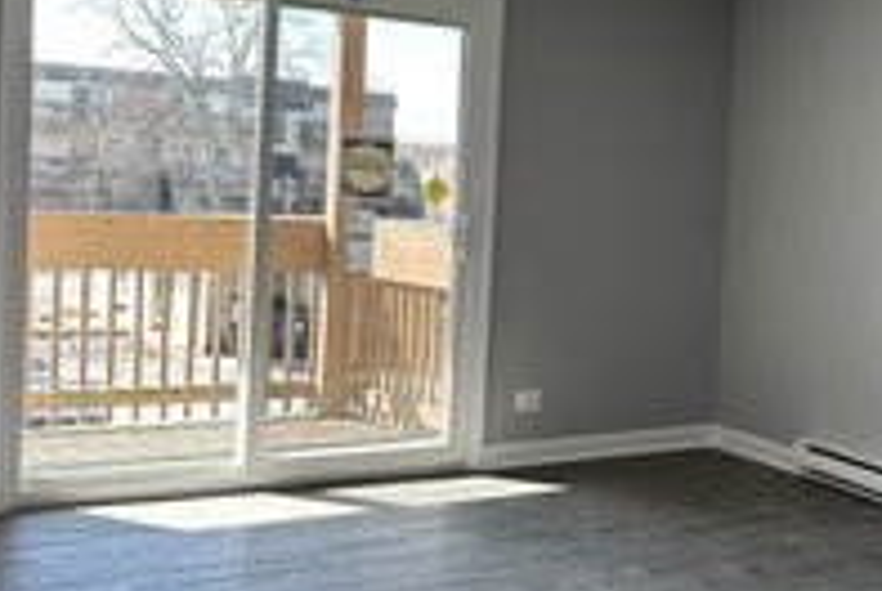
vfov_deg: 25.1
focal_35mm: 54
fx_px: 1325
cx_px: 710
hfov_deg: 35.6
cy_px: 251
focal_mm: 6.86
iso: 80
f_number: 1.78
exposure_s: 1/165
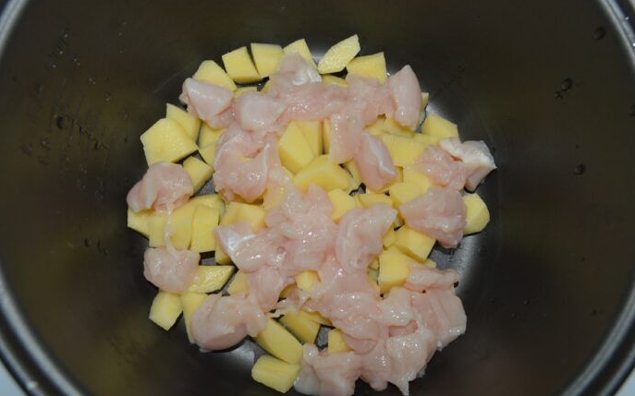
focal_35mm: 28
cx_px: 315
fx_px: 484
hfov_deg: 66.5
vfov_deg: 44.5
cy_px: 209
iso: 100
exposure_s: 1/60
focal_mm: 18
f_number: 8
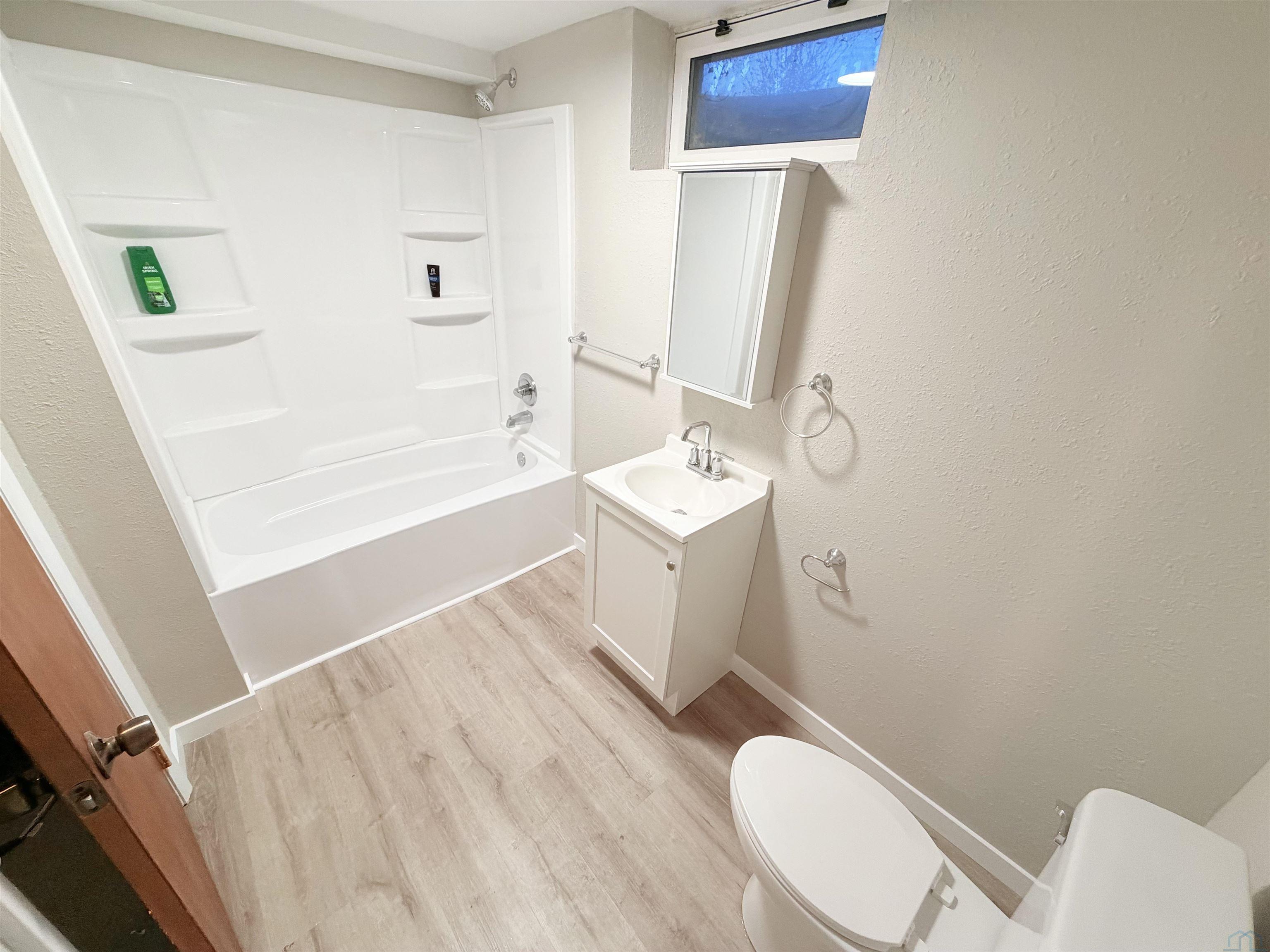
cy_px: 476
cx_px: 635
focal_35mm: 14
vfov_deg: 85.7
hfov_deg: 102.1
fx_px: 514
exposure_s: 1/60
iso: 200
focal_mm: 2.22
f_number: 2.2
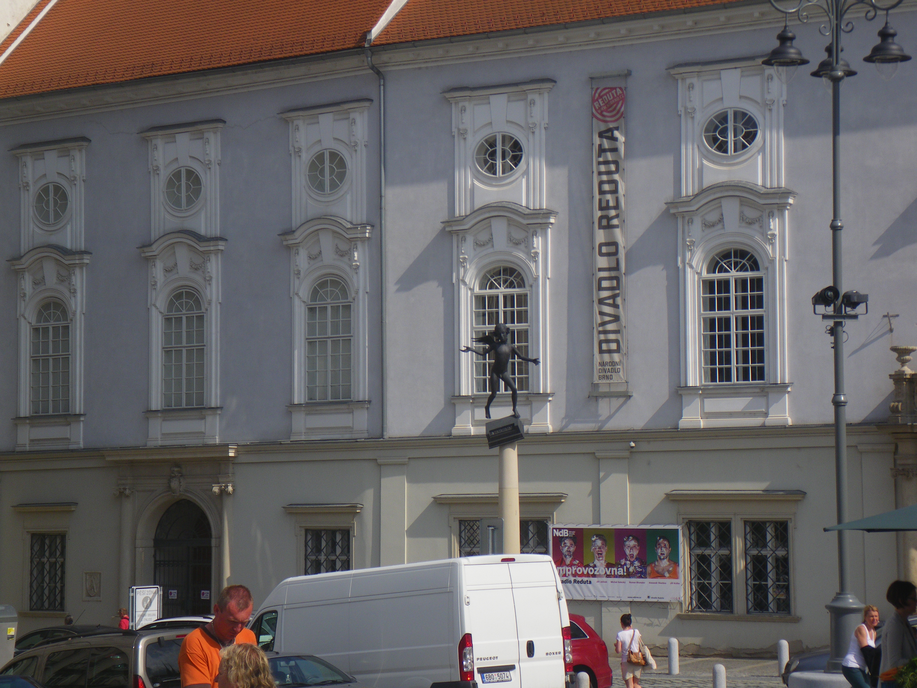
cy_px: 344
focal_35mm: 94
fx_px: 2490
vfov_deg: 15.7
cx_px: 458
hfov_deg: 20.9
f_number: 6
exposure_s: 1/320
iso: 50
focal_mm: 16.7
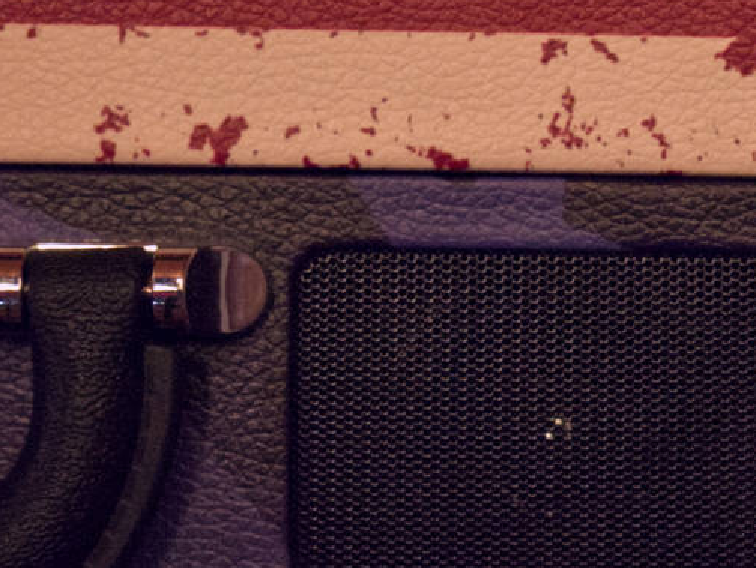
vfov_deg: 11.6
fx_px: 2797
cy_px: 362
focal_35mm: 128
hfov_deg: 15.3
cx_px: 604
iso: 400
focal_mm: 23
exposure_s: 60
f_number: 6.3
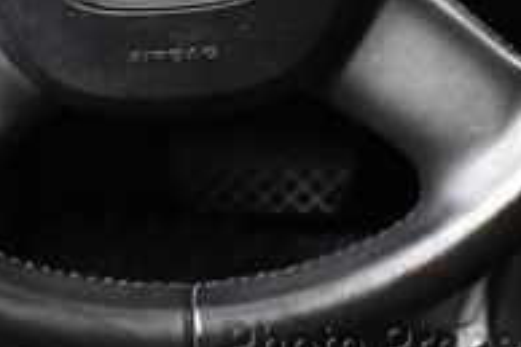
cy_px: -180
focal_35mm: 119
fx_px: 1721
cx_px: 191
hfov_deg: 17.2
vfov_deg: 11.0
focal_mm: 18
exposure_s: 1/60
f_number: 3.5
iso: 3600
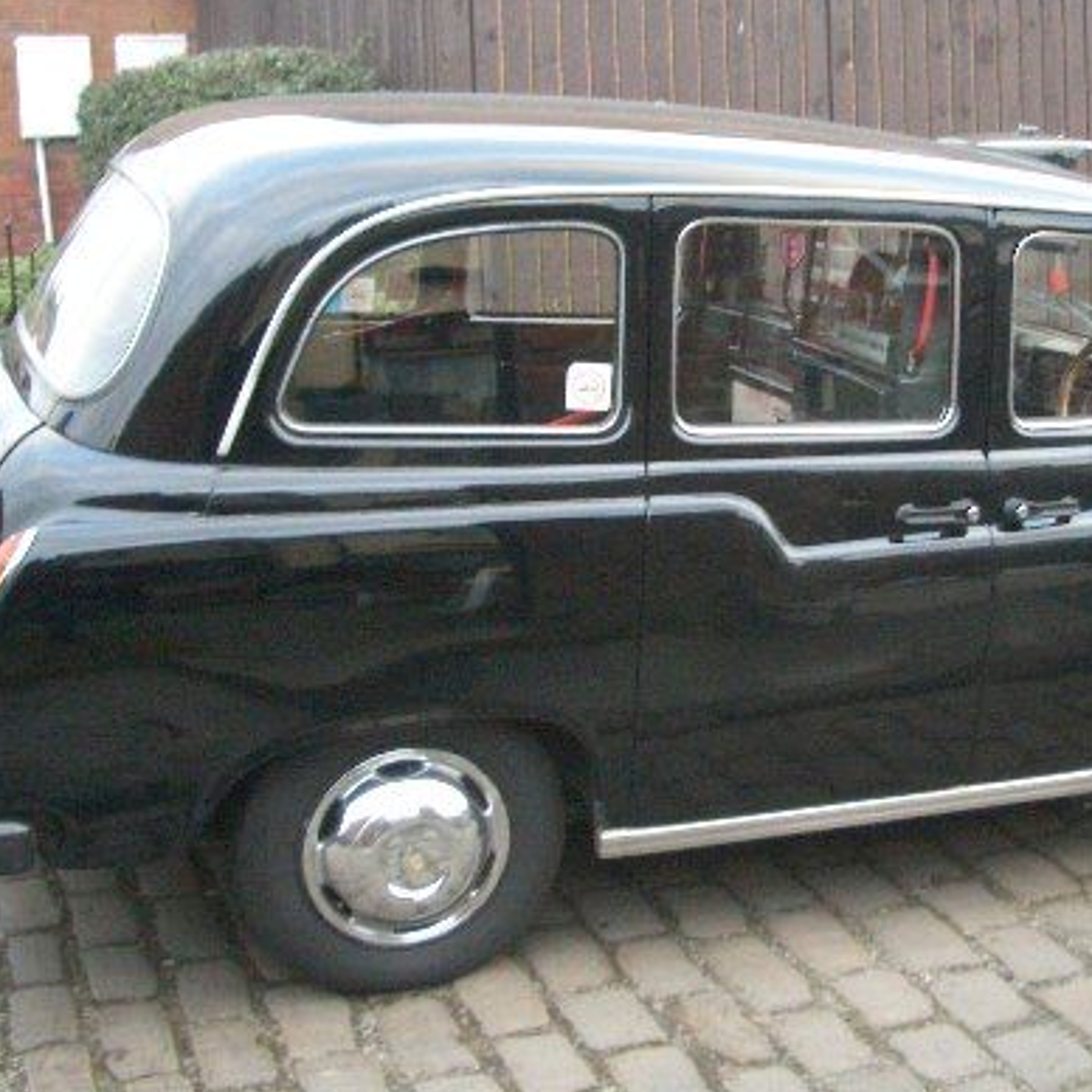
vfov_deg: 33.4
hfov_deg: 32.9
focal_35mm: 51
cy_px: 484
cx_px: 788
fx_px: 1820
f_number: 2.6
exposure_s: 1/60
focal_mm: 5.8
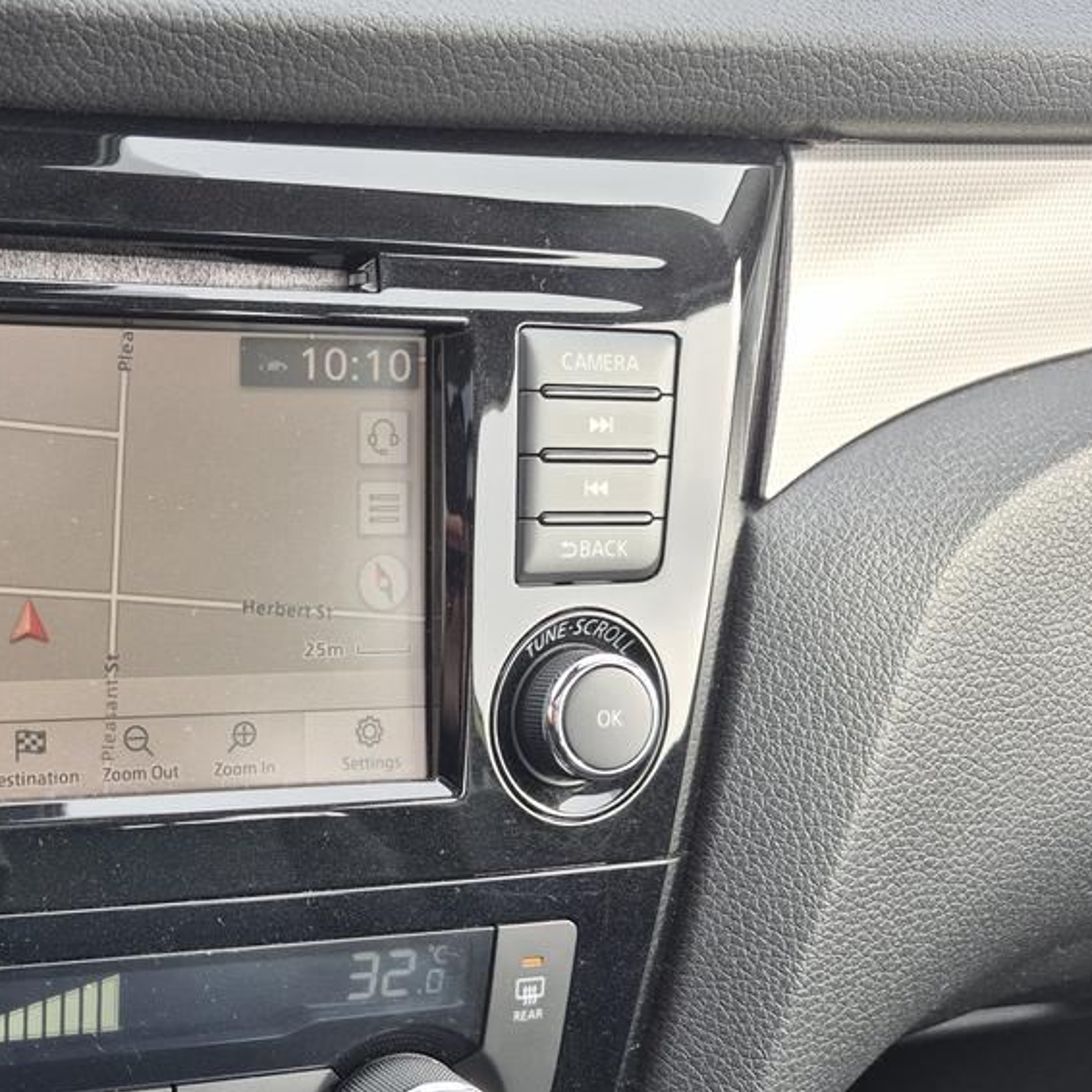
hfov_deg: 33.4
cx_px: -21
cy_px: 695
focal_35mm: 46
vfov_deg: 36.5
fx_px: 1642
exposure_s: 1/125
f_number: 1.8
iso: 32
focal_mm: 5.4
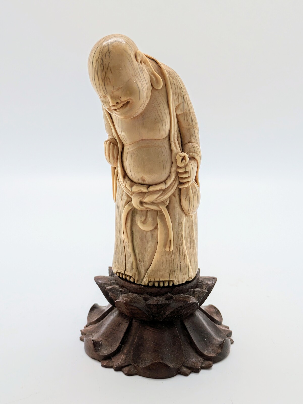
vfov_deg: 37.5
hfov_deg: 28.6
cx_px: 152
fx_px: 595
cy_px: 202
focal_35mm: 51
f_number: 1.89
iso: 72
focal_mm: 5.43
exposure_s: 1/401
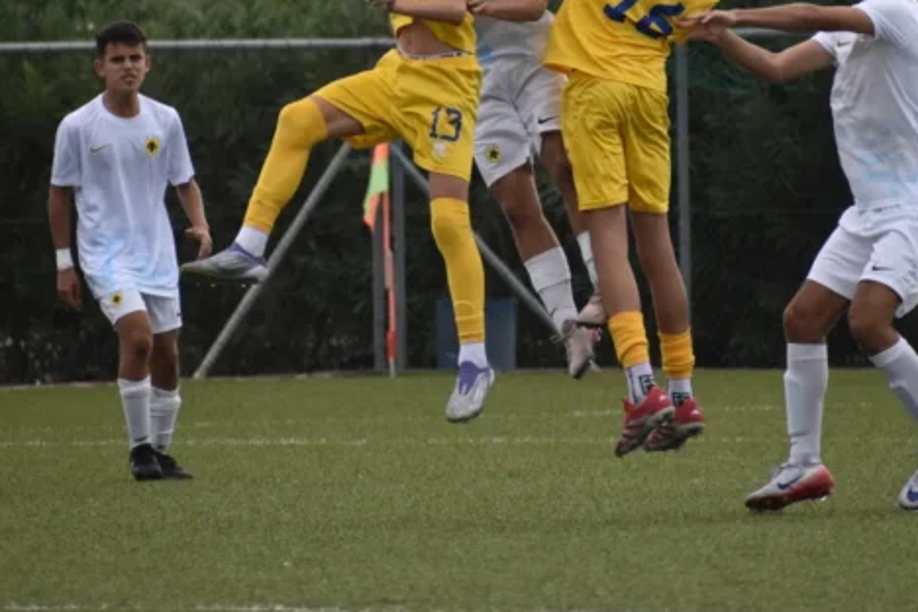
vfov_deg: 1.9
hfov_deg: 2.8
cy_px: 135
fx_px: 18843
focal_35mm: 739
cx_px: 500
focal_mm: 300
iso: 400
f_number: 6.3
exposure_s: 1/1000
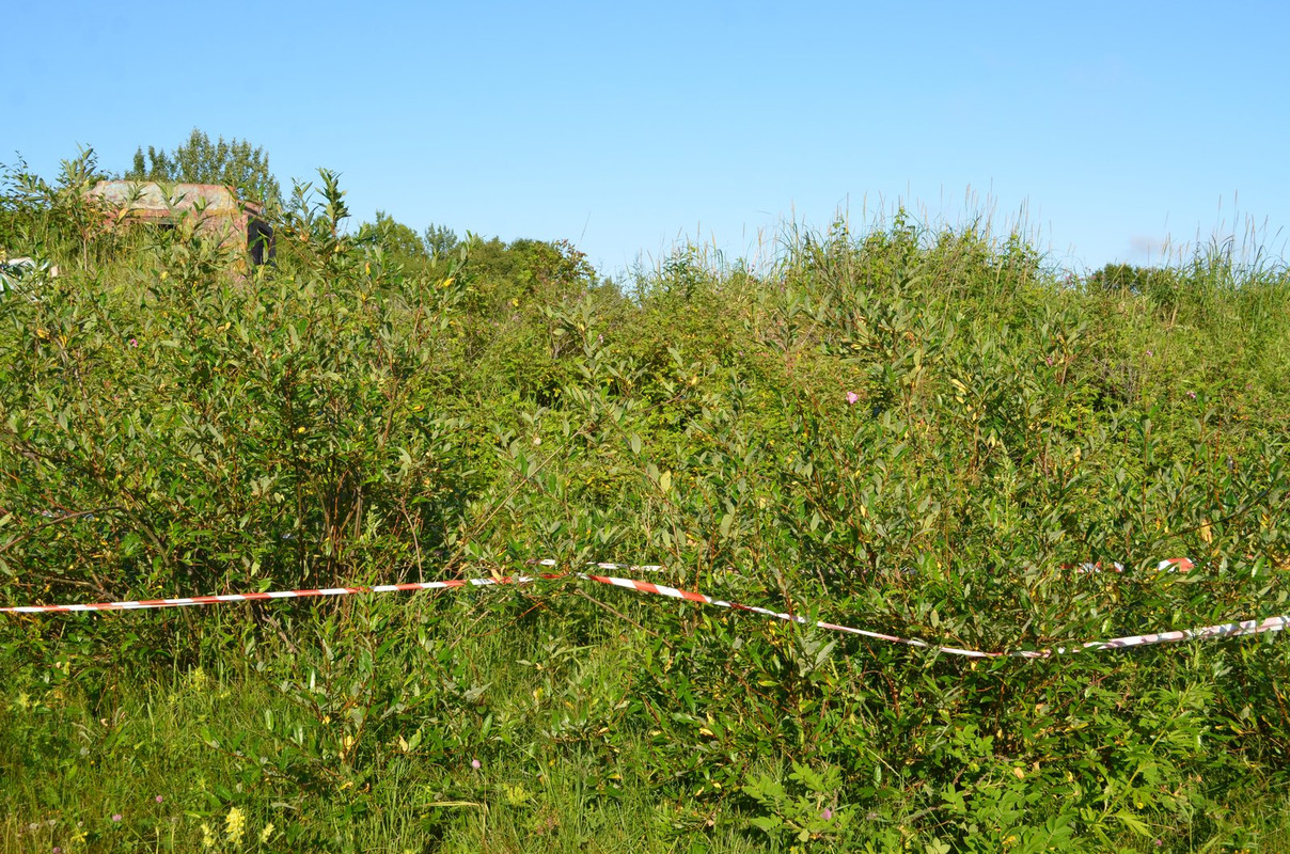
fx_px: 1395
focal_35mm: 39
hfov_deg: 49.6
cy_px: 427
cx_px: 645
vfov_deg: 34.1
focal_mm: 26
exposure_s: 1/250
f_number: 8
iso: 140
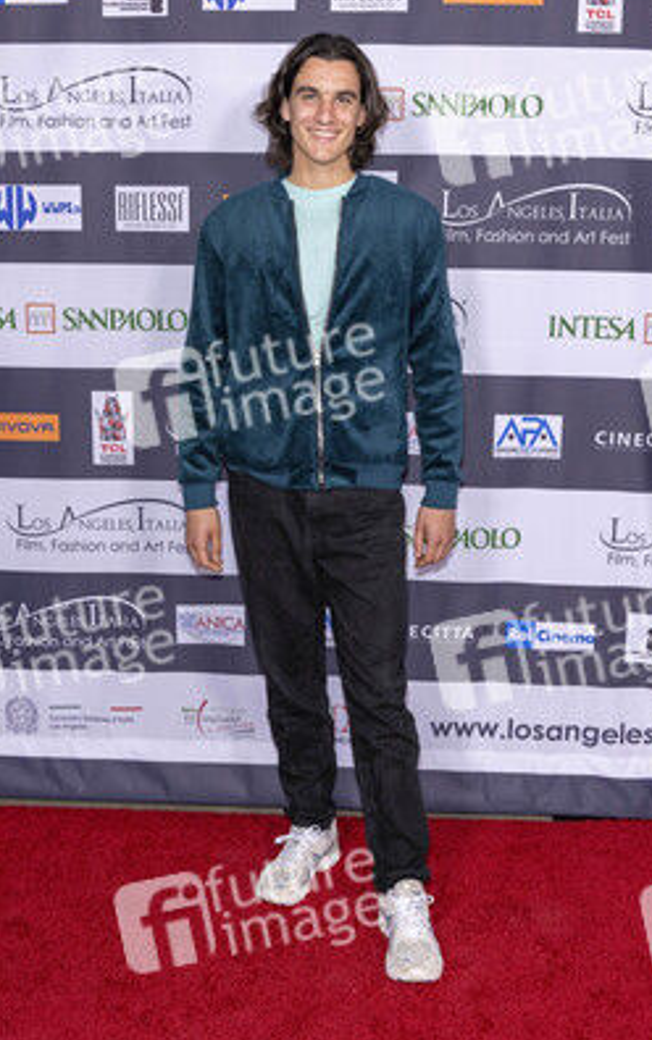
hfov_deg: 34.5
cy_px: 517
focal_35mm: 37
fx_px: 1050
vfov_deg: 52.7
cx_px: 326
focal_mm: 36
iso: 800
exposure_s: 1/200
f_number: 5.6
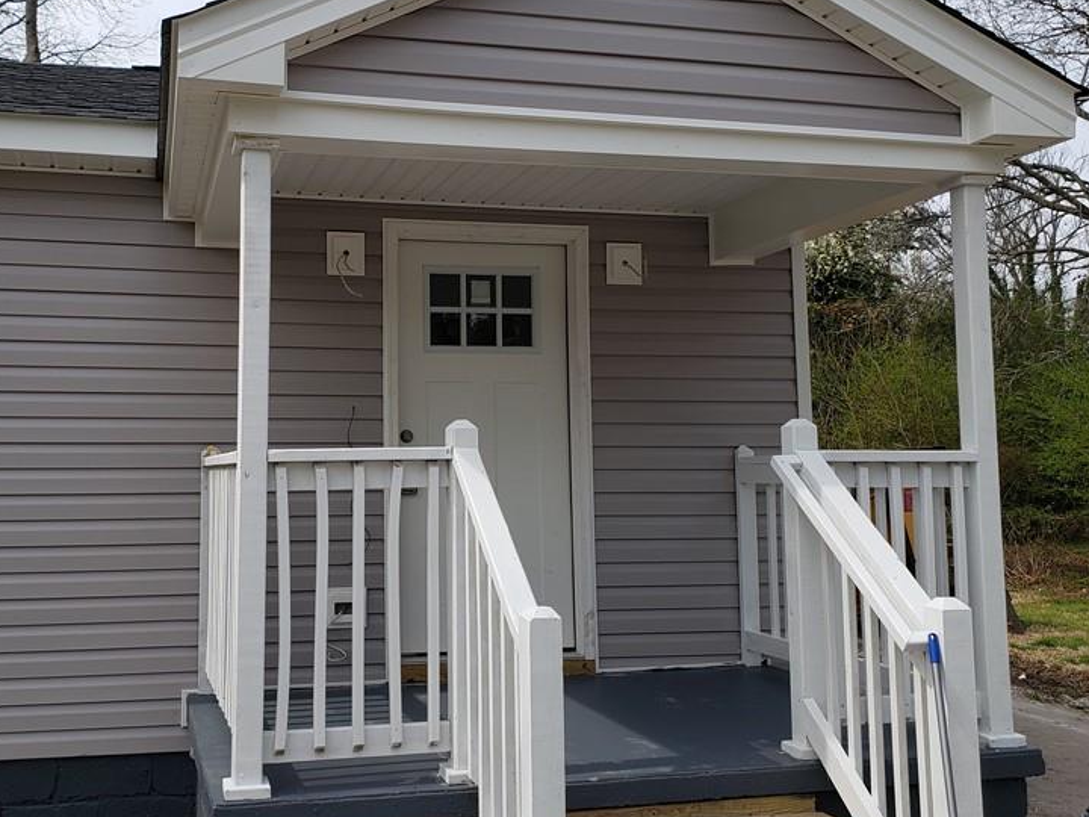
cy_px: 395
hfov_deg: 49.6
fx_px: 1164
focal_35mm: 37
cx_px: 401
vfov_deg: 38.7
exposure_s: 1/1369
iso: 50
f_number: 2.4
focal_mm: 4.3
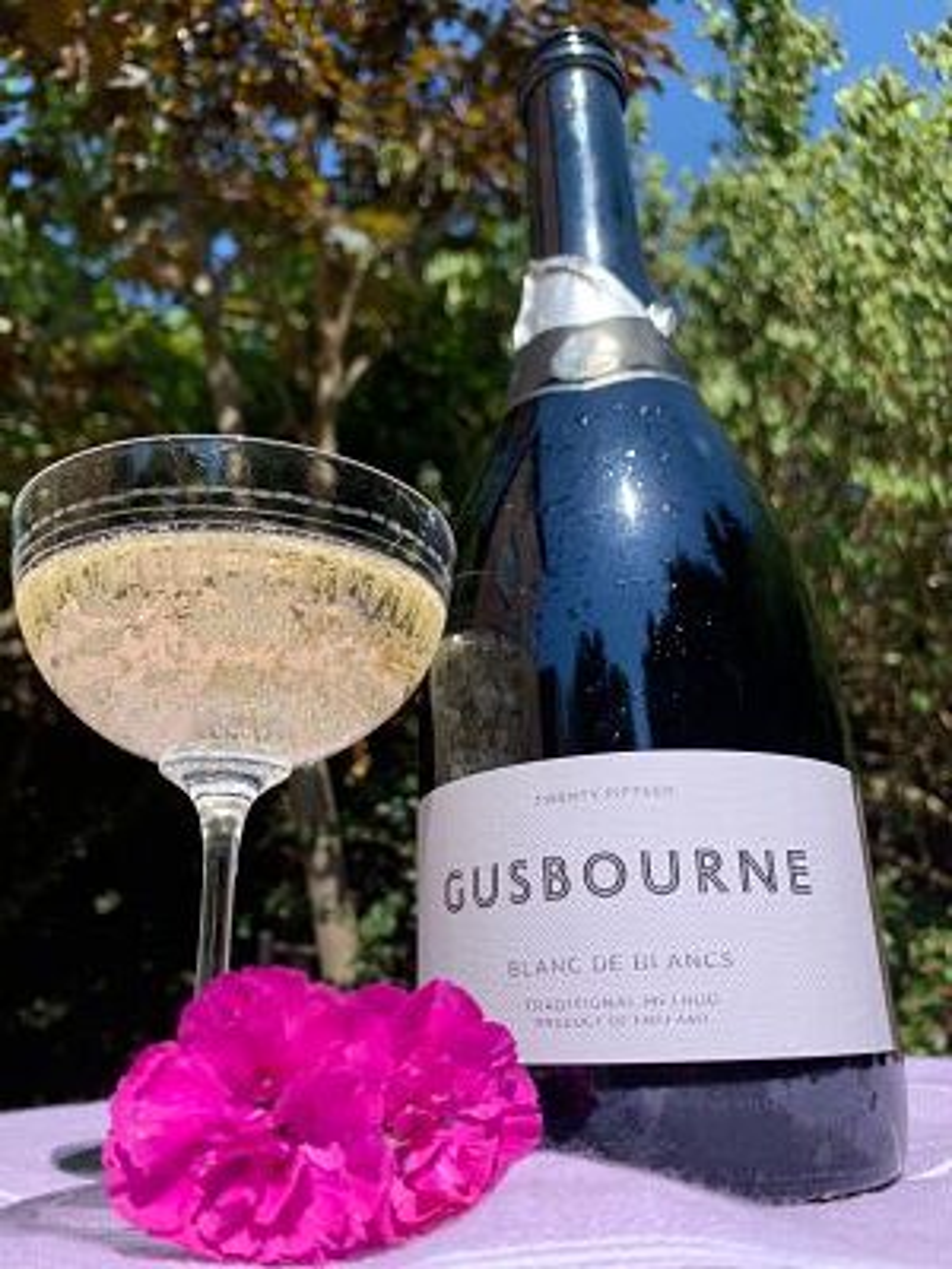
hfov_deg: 53.1
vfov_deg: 67.3
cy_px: 634
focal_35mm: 26
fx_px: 953
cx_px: 476
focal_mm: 4.25
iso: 25
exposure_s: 1/1779
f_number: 1.8
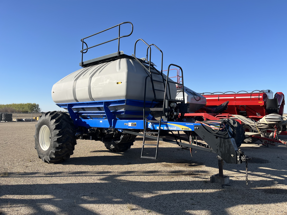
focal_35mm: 26
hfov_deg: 67.3
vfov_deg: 53.1
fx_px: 216
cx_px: 144
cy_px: 108
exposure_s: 1/2632
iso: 50
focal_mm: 5.1
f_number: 1.6
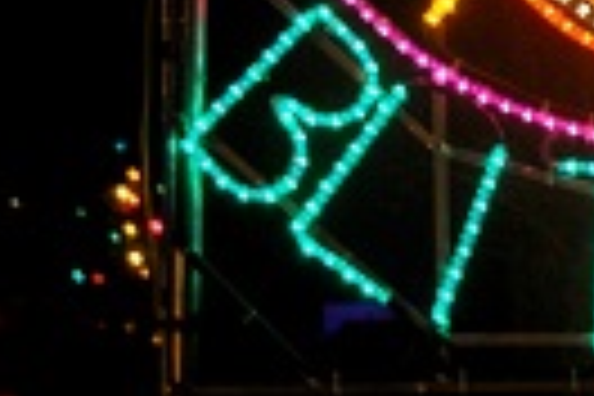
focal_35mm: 205
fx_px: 3382
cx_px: 675
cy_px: -126
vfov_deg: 6.6
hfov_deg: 9.9
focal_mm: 36
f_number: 4.2
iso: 400
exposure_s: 1/3
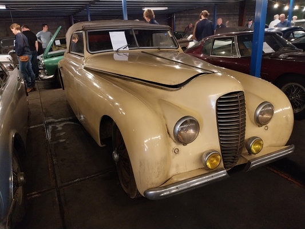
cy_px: 114
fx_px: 229
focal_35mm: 26
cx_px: 152
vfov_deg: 53.1
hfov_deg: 67.3
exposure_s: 1/25
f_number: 1.8
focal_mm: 4
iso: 400
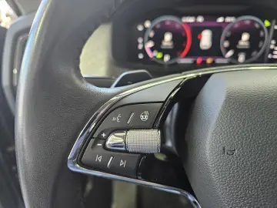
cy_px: 104
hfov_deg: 73.9
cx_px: 138
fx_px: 184
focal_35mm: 23
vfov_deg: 58.9
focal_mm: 6.3
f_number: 1.7
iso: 320
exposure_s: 1/100
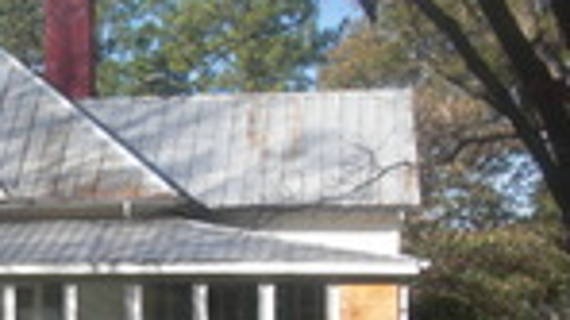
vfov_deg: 13.0
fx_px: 1389
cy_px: 266
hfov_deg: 22.2
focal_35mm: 92
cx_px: -19
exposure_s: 1/500
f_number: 2.8
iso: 50
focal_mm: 6.3
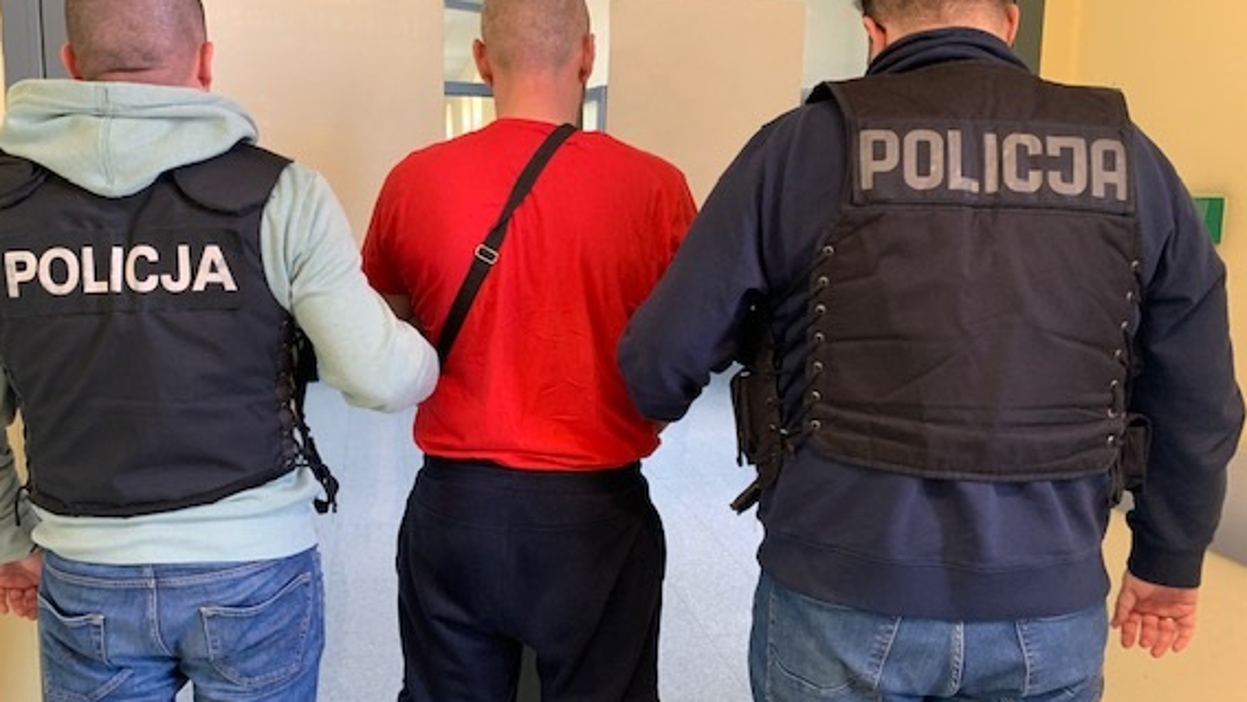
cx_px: 592
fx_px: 1058
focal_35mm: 32
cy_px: 359
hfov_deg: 61.0
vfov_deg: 36.7
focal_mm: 4.25
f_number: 1.8
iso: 200
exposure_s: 1/60
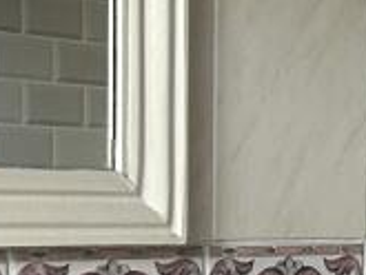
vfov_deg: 8.9
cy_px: 459
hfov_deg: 11.4
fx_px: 1704
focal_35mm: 161
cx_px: 645
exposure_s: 1/60
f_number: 1.5
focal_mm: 5.7
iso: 160
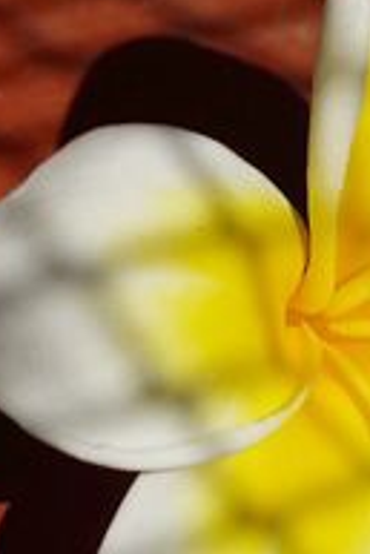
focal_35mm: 116
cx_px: 295
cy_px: 98
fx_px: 1785
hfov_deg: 11.8
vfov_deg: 17.5
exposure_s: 1/750
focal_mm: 18.3
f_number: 7.1
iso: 100
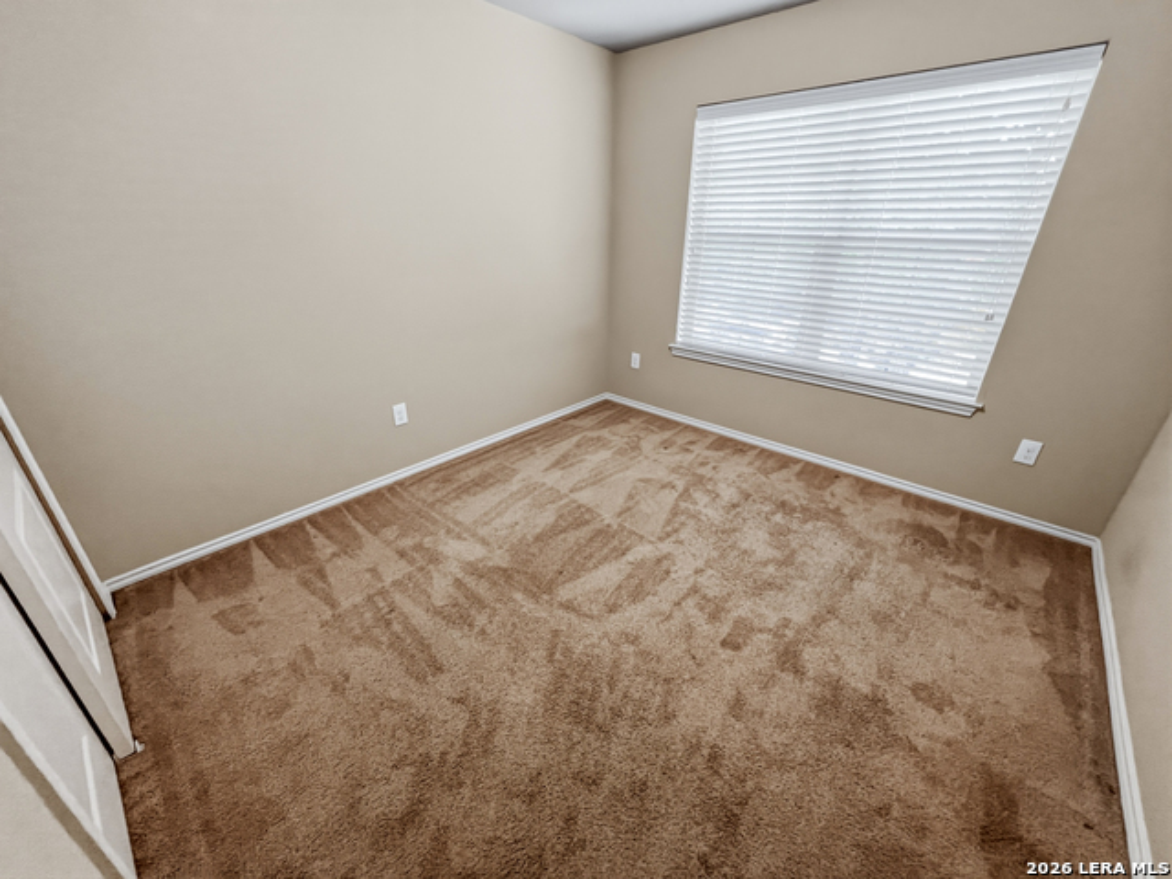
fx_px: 440
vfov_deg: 89.9
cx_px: 586
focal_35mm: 13
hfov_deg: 106.2
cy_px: 440
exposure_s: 1/60
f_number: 1.8
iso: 400
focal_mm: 1.6
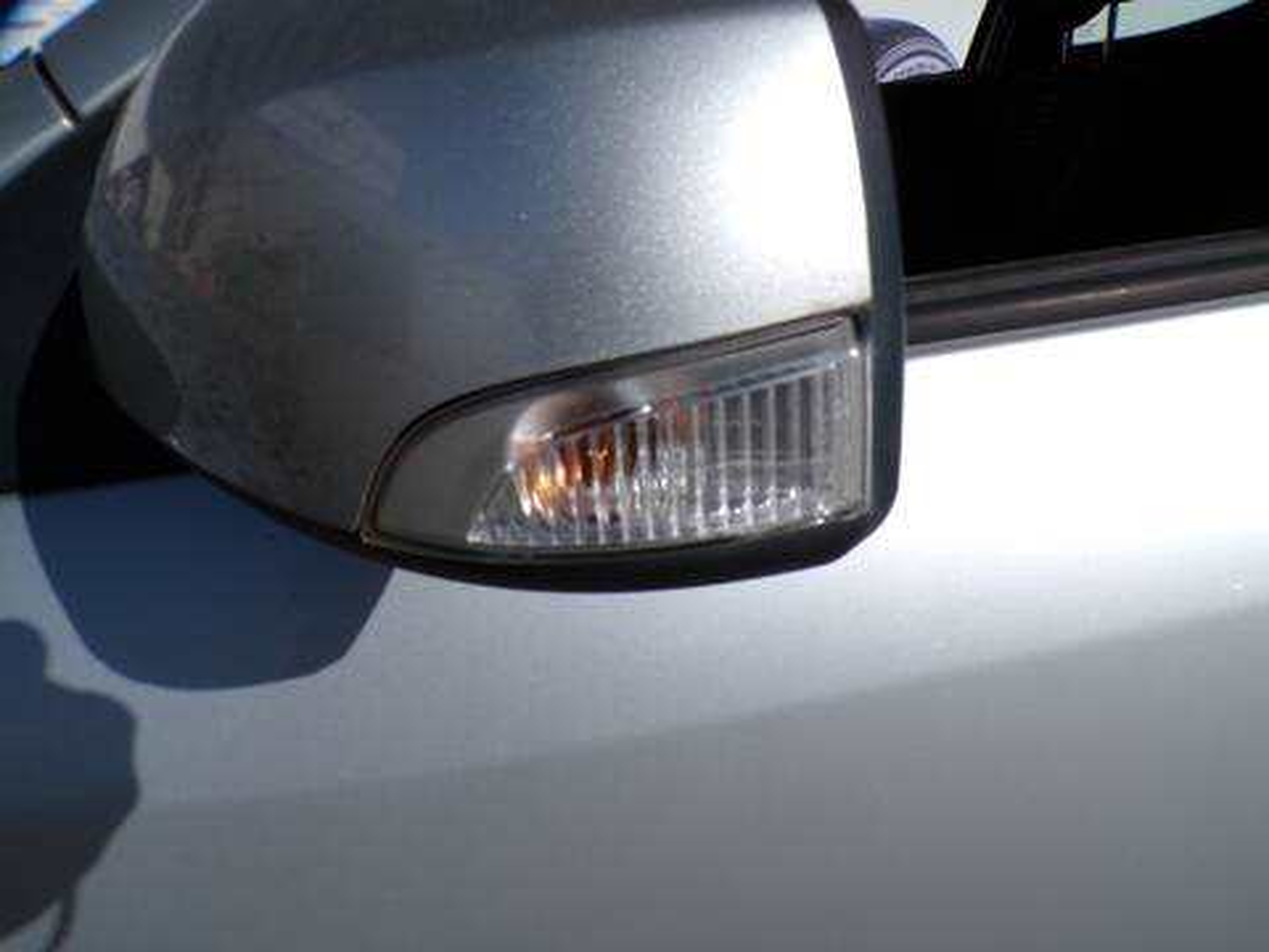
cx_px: 634
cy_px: 476
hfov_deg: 71.6
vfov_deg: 56.8
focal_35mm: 24
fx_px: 880
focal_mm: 4.3
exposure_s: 1/1000
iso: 100
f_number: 5.8
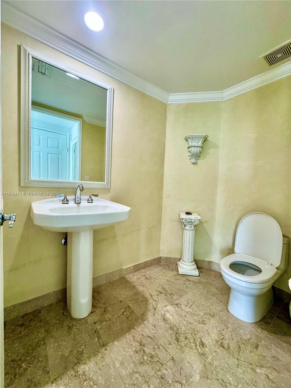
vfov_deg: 102.1
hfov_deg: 85.7
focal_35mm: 14
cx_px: 146
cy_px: 194
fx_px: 157
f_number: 2.2
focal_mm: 2.22
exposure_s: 1/120
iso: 200
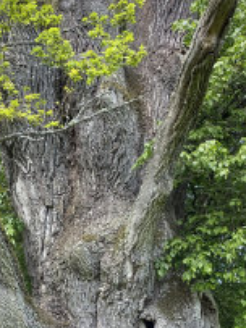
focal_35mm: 77
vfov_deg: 24.8
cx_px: 81
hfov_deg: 19.1
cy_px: 276
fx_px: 730
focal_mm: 4.2
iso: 32
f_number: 1.6
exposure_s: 1/258
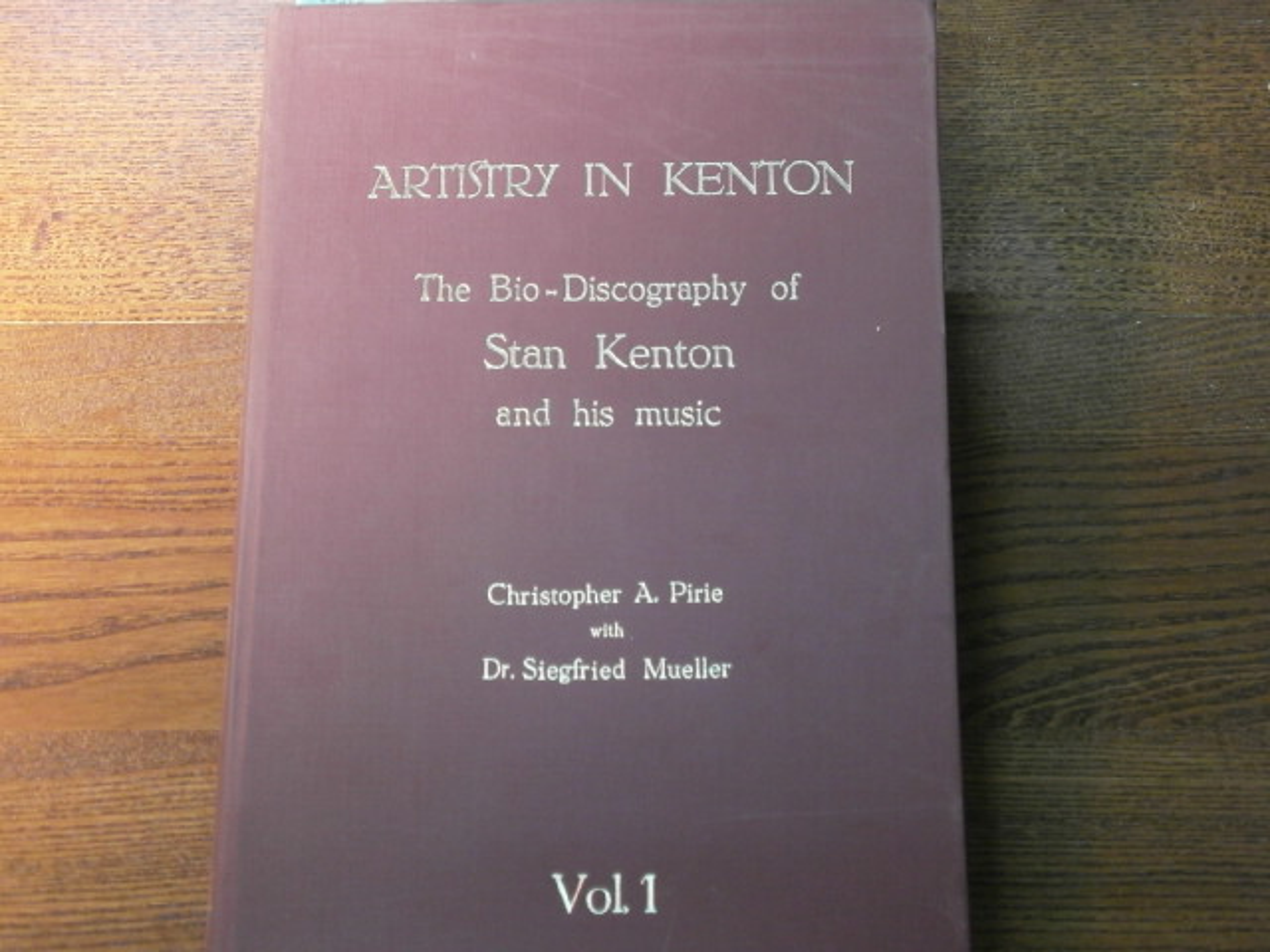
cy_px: 476
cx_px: 635
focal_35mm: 46
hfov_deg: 41.2
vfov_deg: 31.5
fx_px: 1688
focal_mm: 8.1
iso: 320
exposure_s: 1/2
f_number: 3.8
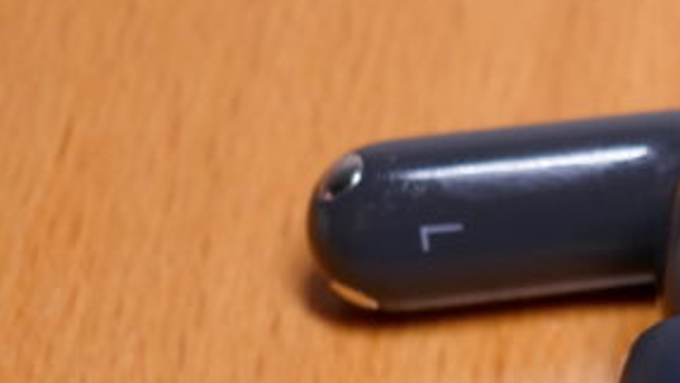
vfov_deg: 4.4
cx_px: 1115
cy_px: 239
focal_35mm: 274
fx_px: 4941
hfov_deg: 7.7
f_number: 4.7
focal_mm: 28
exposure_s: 1/80
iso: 400
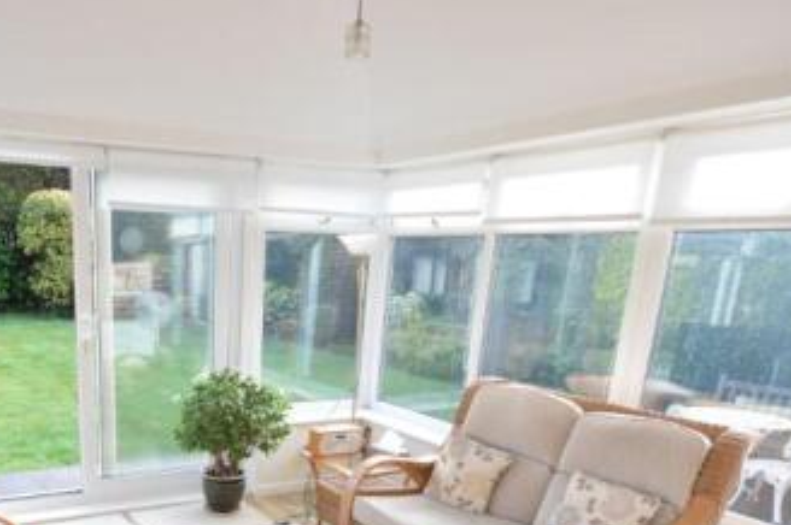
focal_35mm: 30
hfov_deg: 59.4
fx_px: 658
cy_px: 468
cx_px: 219
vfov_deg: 40.4
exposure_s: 1/40
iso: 400
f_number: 8
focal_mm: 10
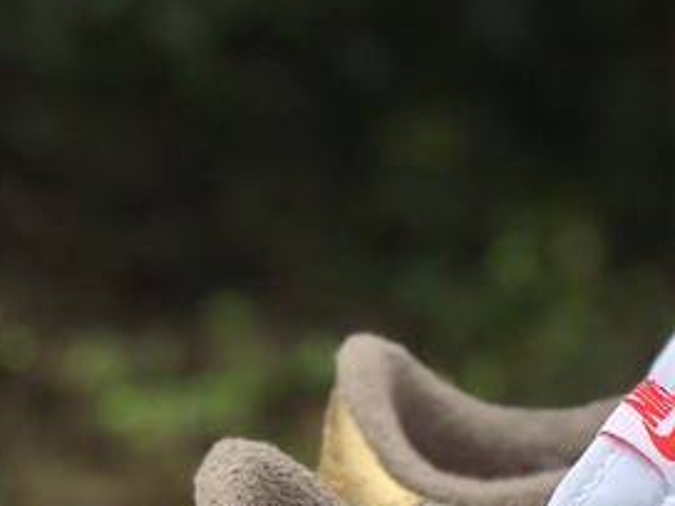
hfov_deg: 12.4
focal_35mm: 155
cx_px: 841
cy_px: 557
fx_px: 3022
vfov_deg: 9.5
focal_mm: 6.6
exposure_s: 1/100
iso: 25
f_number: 2.8
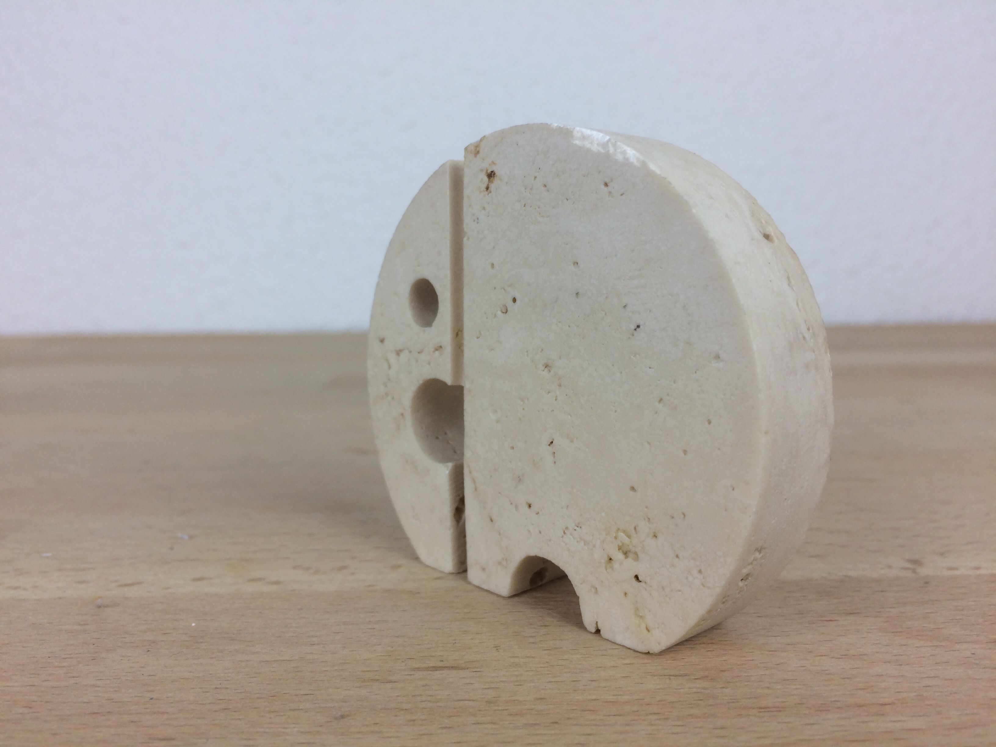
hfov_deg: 61.7
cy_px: 374
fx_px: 834
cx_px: 498
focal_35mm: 29
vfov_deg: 48.2
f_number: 2.2
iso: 40
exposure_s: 1/100
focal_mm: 4.15
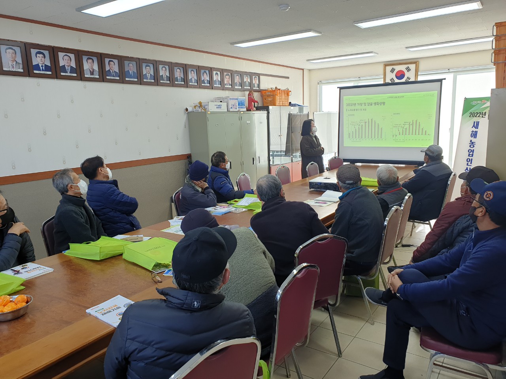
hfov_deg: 67.3
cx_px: 253
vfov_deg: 53.1
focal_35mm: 26
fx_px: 380
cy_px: 190
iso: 50
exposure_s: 1/65.4
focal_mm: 4.3
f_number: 2.4
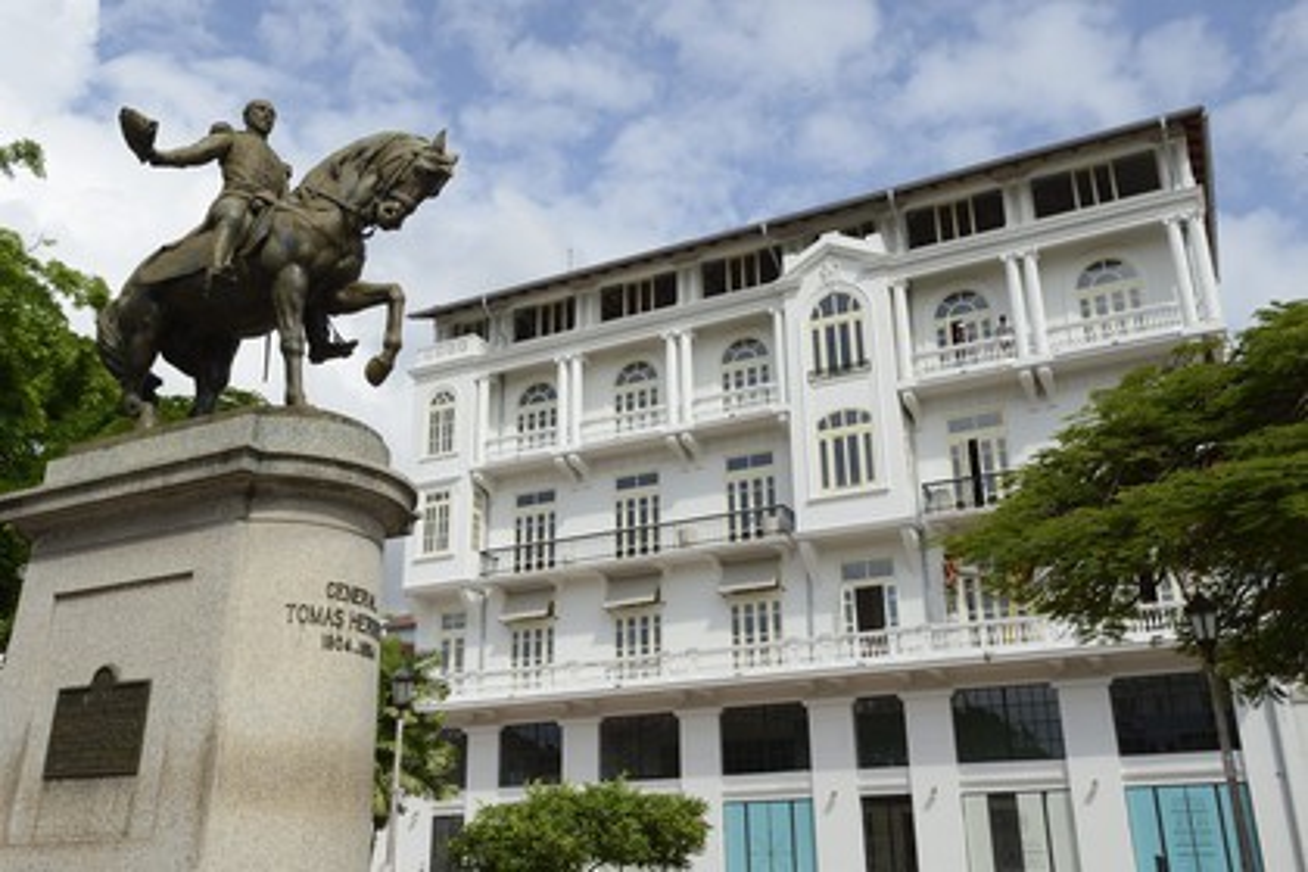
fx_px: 1163
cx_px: 654
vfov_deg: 41.1
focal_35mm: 32
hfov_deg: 58.7
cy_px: 436
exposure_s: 1/250
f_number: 14
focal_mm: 32
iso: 200
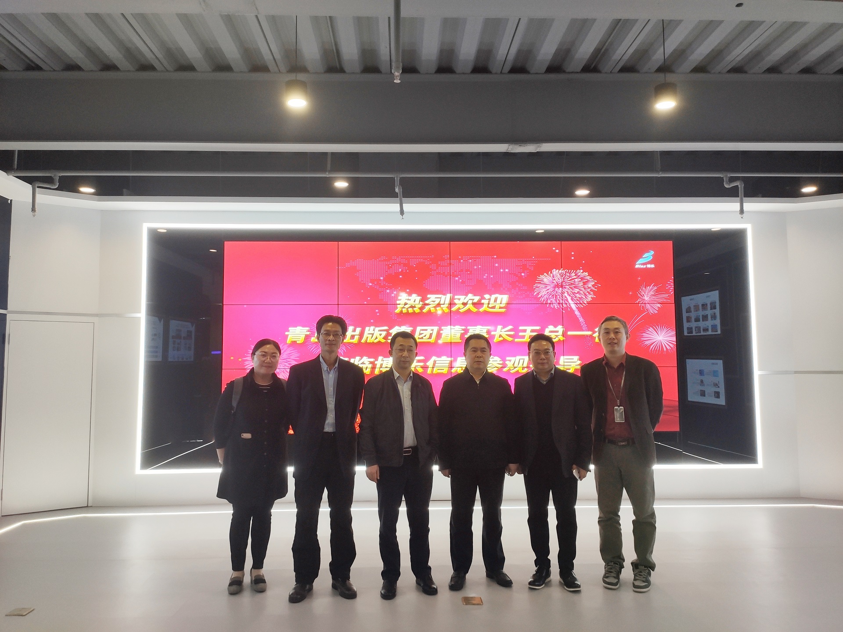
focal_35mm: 26
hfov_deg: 67.3
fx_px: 633
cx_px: 422
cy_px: 316
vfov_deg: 53.1
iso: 221
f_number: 1.75
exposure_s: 1/100
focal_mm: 4.77
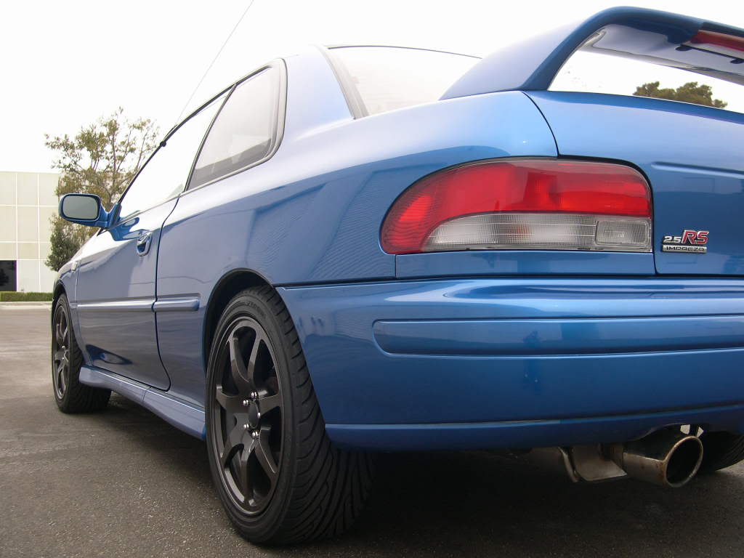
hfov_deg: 49.0
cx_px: 372
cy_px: 279
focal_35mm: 38
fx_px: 817
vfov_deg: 37.7
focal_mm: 8
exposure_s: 1/290
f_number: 2.8
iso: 100
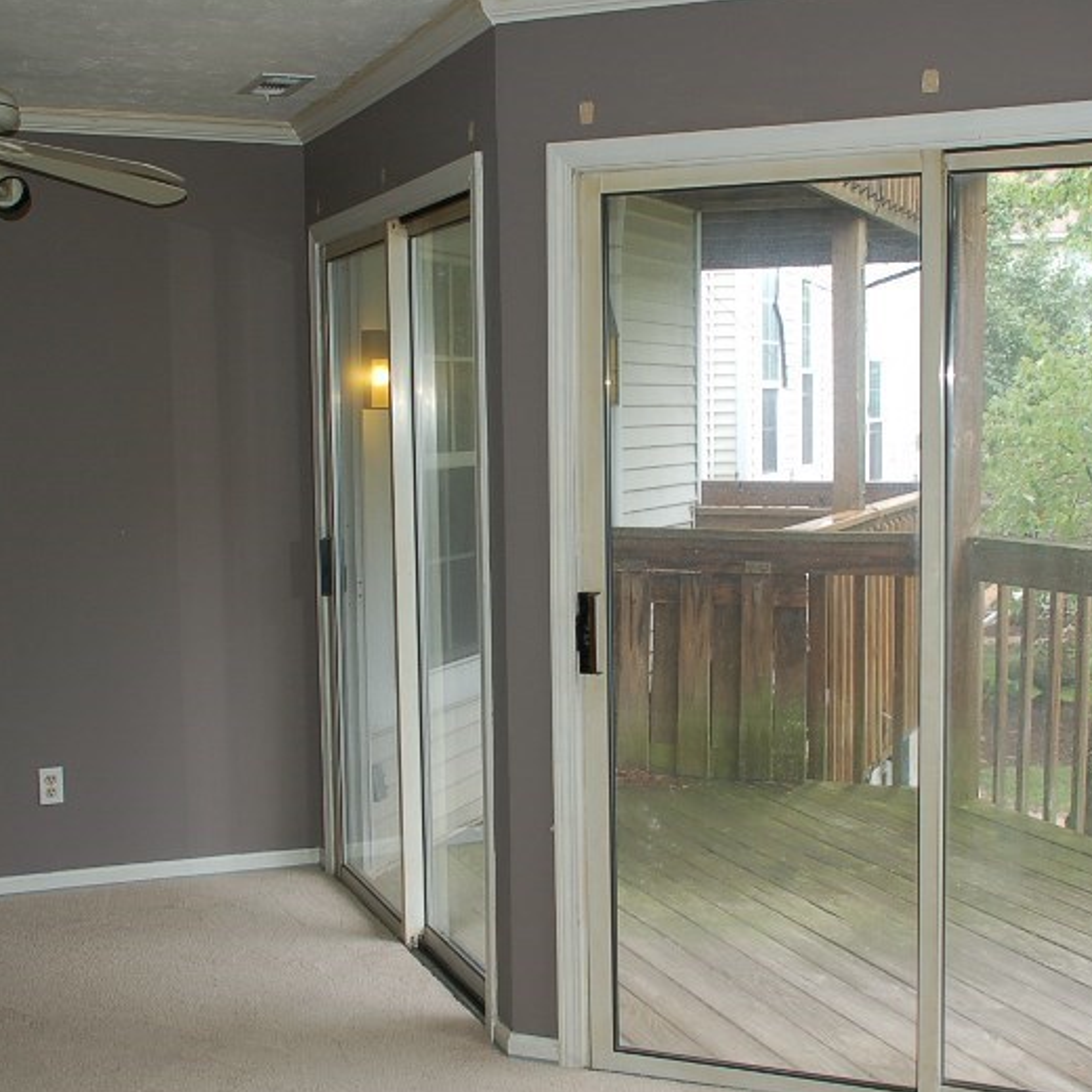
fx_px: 1677
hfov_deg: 36.0
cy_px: 546
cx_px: 584
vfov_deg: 36.1
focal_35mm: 47
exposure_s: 1/100
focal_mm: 24
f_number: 4
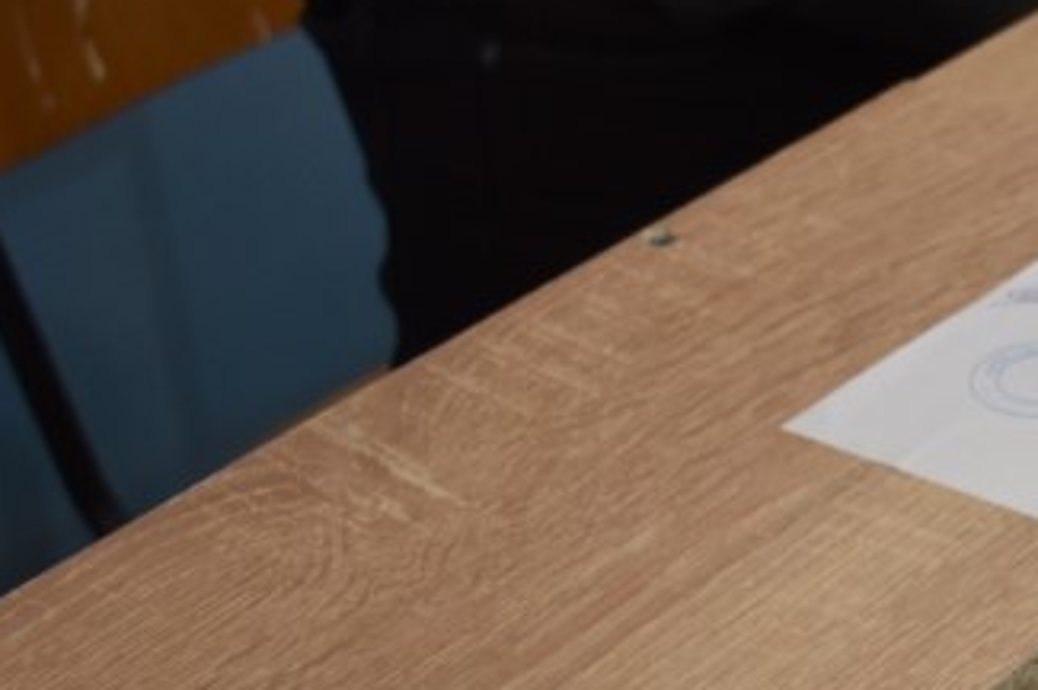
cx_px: 1677
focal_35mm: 112
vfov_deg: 12.2
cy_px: 543
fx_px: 3220
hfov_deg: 16.3
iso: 640
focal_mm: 21
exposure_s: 1/60
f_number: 4
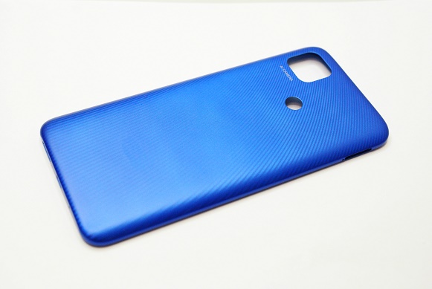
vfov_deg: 25.8
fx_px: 631
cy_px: 144
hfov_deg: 37.8
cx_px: 216
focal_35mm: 52
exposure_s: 1/320
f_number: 5.6
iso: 1600
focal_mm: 35
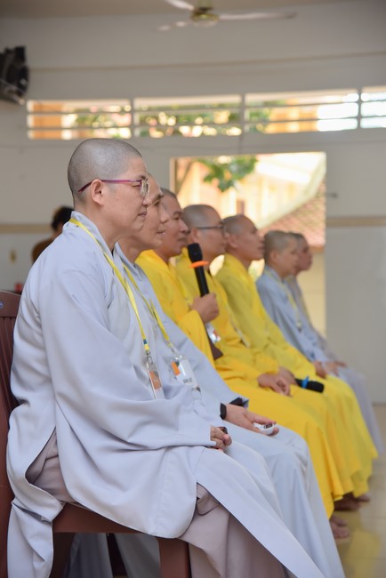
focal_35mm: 78
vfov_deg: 26.0
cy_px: 289
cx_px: 193
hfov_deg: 17.5
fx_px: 1253
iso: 1000
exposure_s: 1/160
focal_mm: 78
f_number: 5
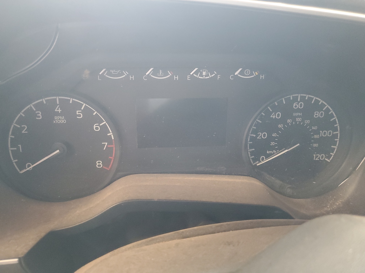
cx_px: 182
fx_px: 274
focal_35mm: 26
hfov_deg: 67.3
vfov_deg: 53.1
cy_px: 136
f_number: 1.5
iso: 322
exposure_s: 1/30
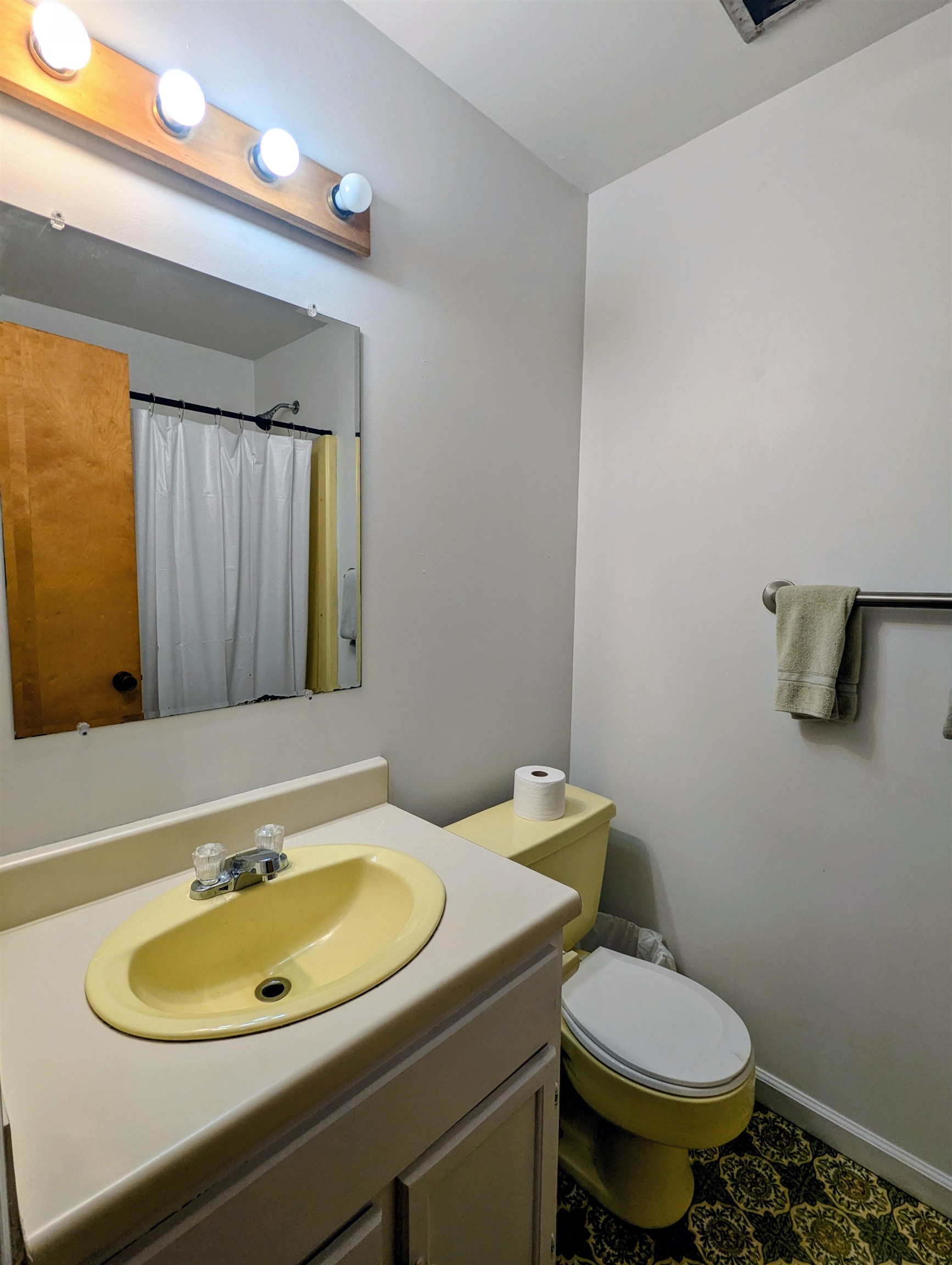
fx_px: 585
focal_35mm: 16
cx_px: 476
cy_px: 632
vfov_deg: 94.4
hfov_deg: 78.2
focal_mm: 2.35
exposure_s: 1/120
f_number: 2.2
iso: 32
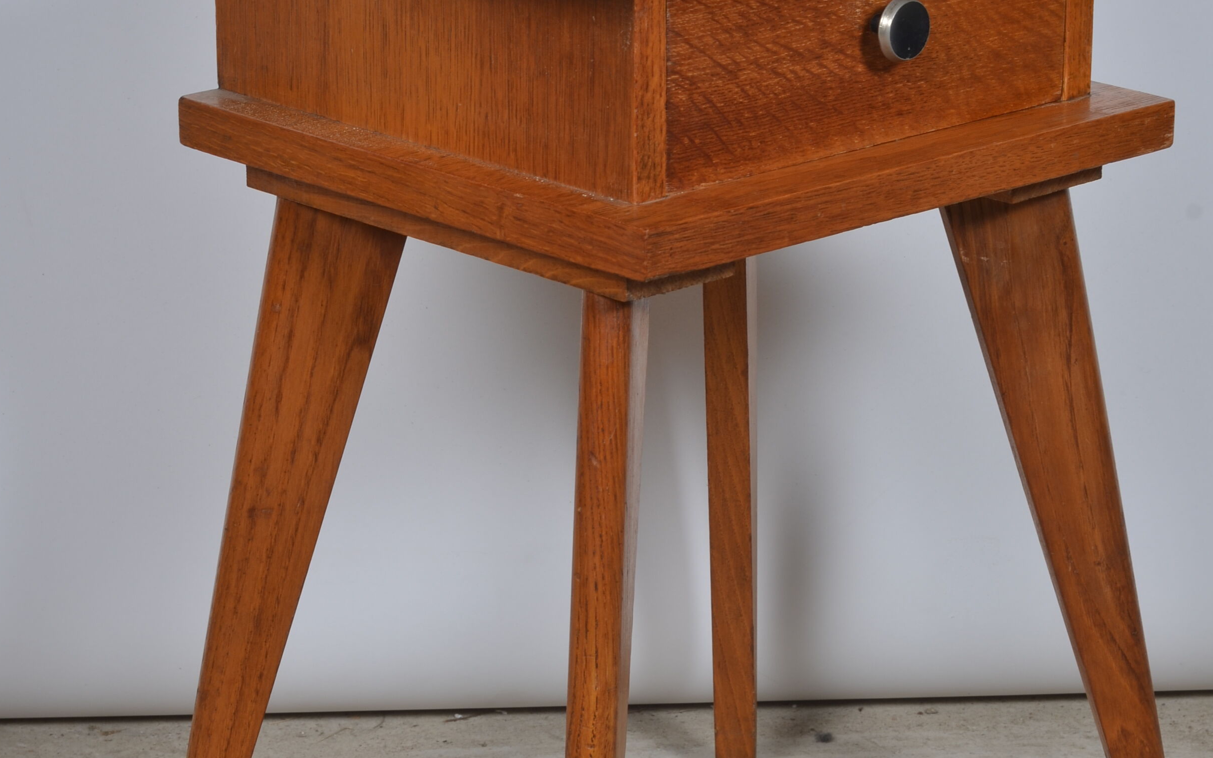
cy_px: 311
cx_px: 604
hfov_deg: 18.0
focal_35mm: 116
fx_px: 3834
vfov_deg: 11.3
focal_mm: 50
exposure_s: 1/125
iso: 100
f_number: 11
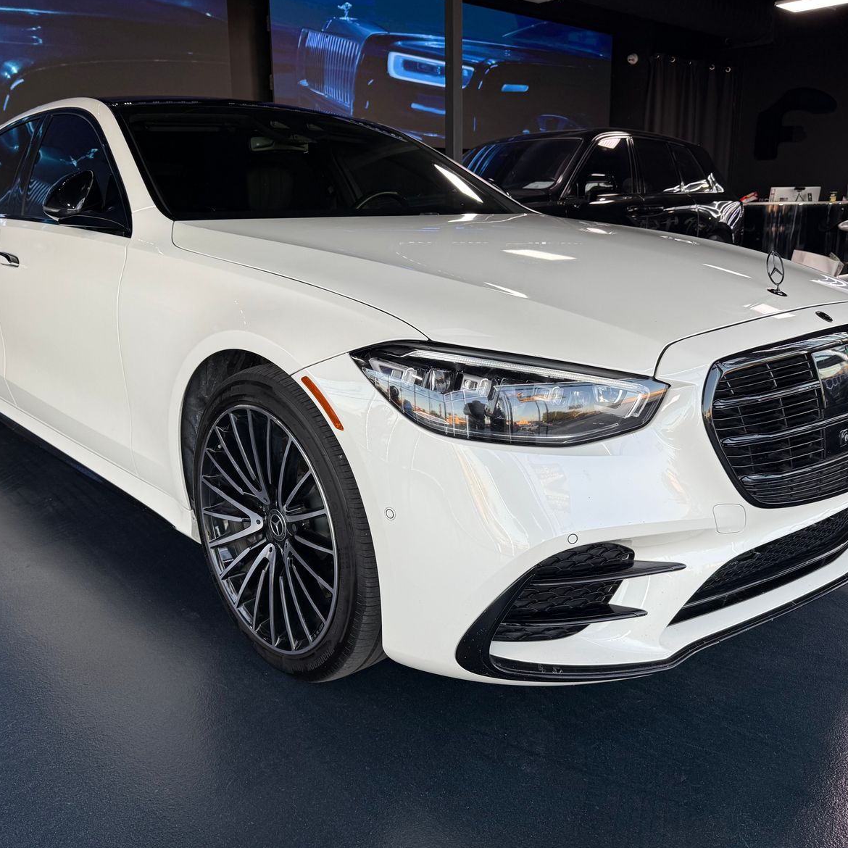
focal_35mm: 29
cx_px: 402
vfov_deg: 55.6
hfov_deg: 55.6
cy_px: 420
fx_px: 804
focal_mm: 6.76
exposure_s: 1/135
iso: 50
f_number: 1.78
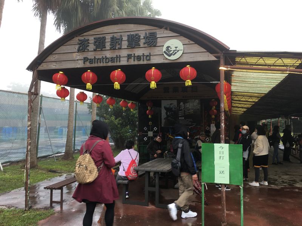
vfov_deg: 48.2
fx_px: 253
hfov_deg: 61.7
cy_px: 113
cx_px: 151
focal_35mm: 29
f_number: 2.2
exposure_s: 1/60
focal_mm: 4.15
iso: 25
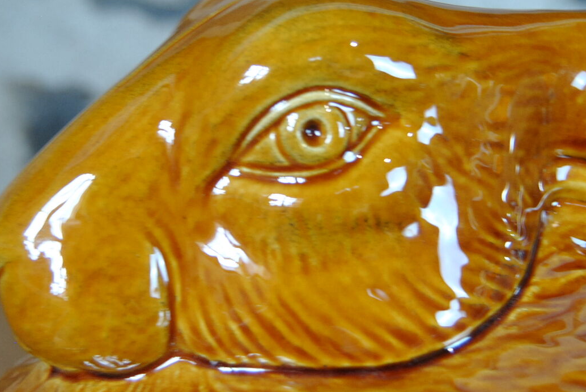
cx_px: 243
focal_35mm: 73
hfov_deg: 27.6
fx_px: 1190
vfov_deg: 18.7
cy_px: 156
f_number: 4
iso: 500
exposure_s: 1/30
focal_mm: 26
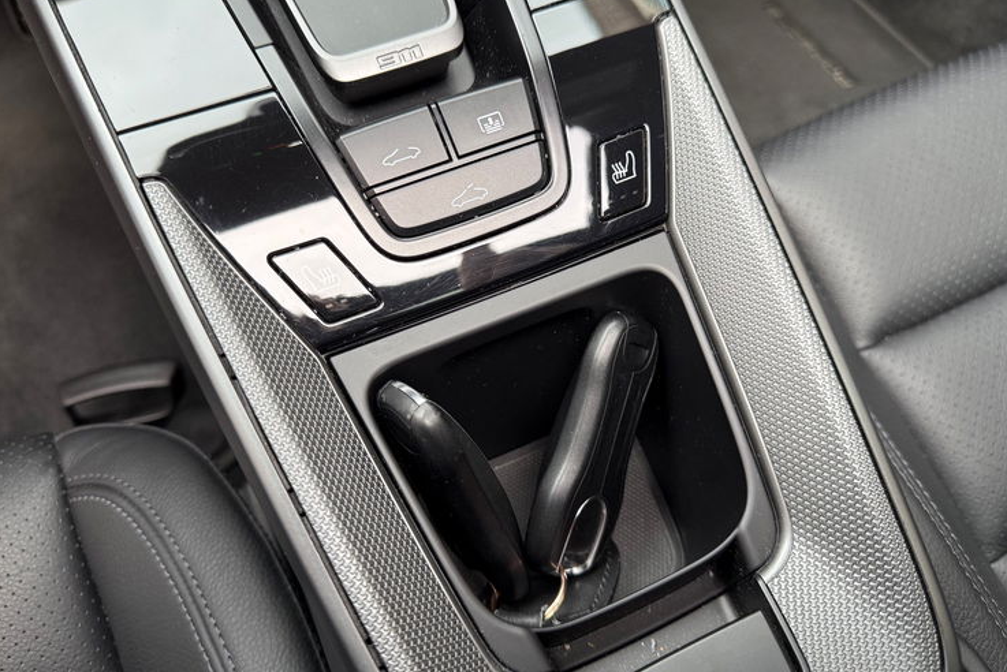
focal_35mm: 26
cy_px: 311
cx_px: 496
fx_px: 728
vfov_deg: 49.6
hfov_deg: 69.4
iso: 200
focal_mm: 6.76
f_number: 1.78
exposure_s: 1/104
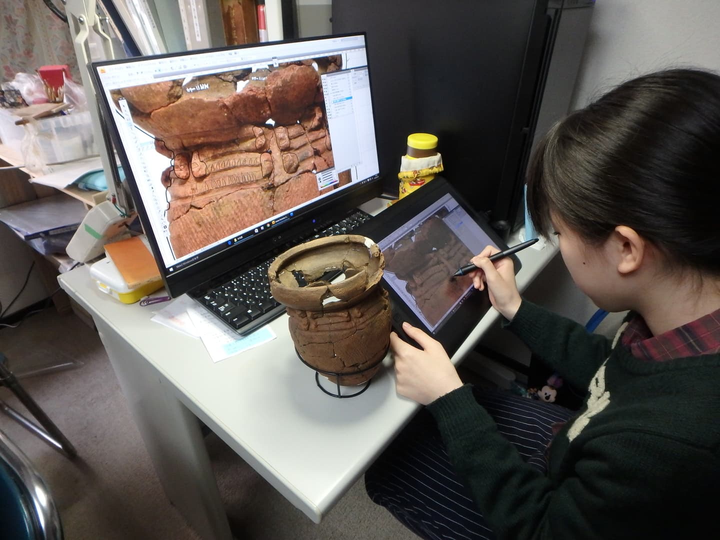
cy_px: 270
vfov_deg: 63.4
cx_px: 360
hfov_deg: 79.0
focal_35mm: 21
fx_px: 437
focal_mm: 3.7
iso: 500
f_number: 3.5
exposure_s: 1/30
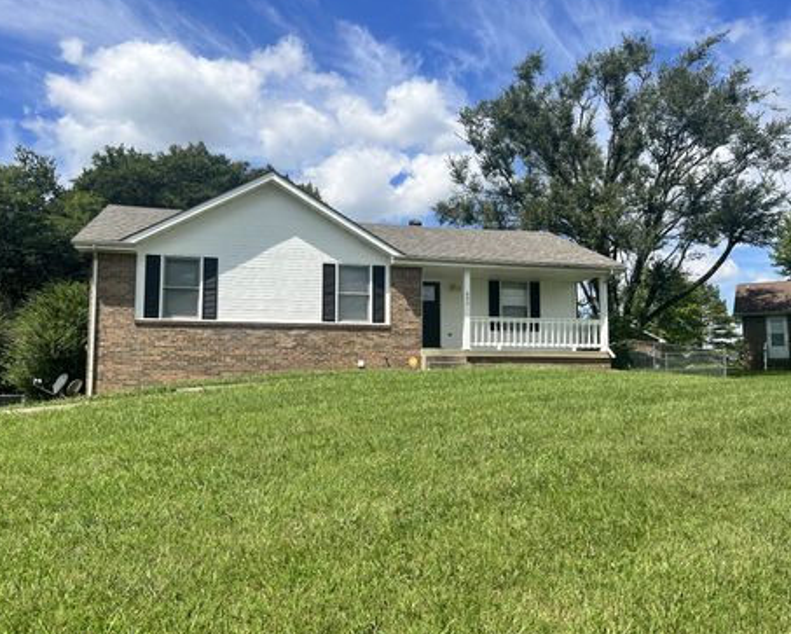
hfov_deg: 62.2
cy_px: 315
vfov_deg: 51.6
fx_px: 656
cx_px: 389
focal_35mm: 28
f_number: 1.5
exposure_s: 1/5076
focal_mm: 5.7
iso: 50
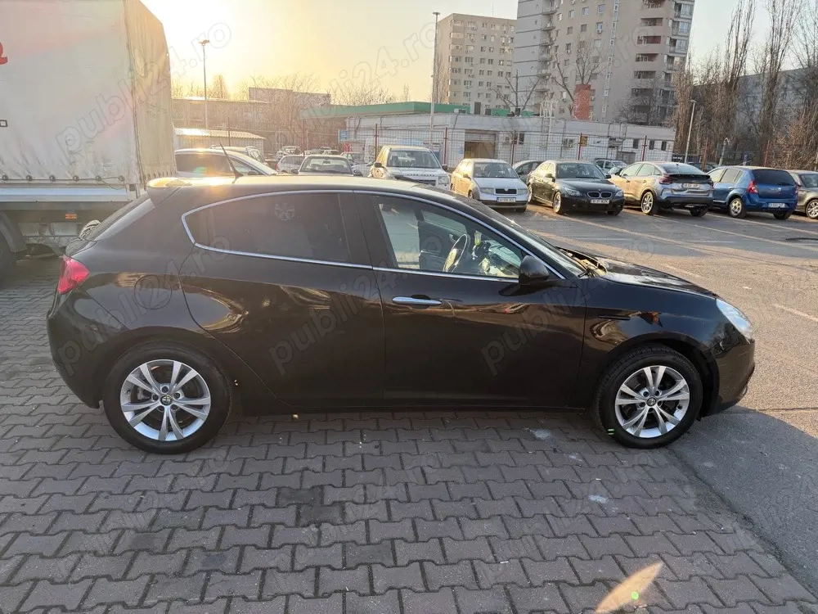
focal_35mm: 24
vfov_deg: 56.8
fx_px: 567
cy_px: 307
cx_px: 409
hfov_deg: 71.6
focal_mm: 6.76
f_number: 1.78
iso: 100
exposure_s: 1/1018
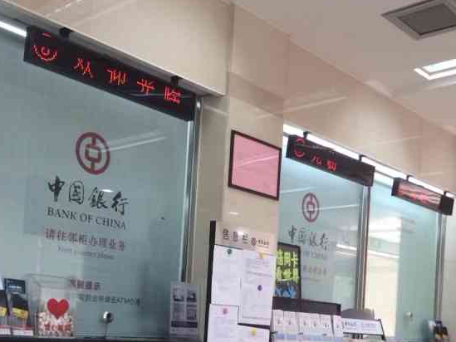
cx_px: 242
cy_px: 313
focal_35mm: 51
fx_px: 672
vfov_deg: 27.5
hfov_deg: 37.5
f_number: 2.2
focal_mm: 4.12
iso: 64
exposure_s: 1/30
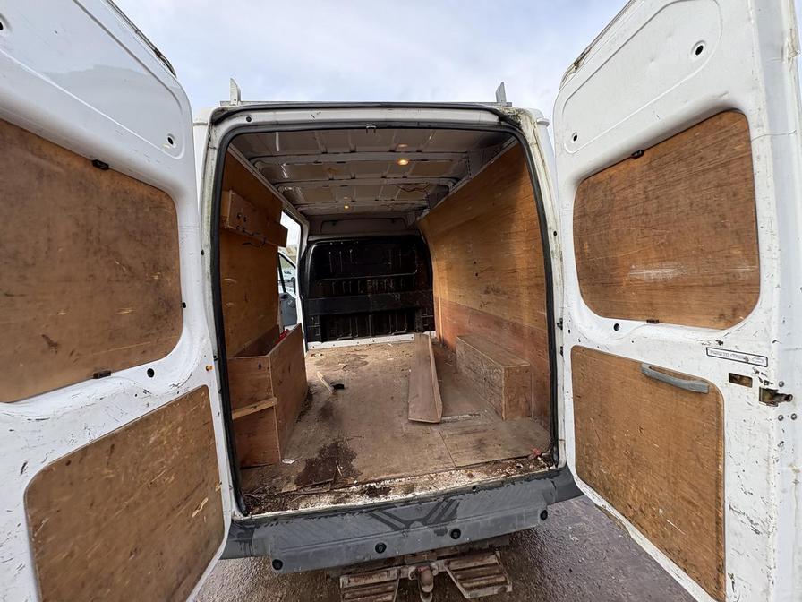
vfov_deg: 85.7
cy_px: 301
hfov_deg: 102.1
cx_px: 401
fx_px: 324
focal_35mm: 14
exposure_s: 1/179
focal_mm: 2.22
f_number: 2.2
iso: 64
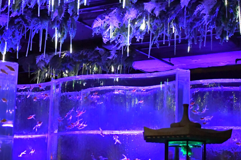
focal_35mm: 88
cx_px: 122
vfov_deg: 15.5
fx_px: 589
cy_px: 83
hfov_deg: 23.1
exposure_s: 1/400
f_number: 4.2
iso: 6400
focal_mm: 35
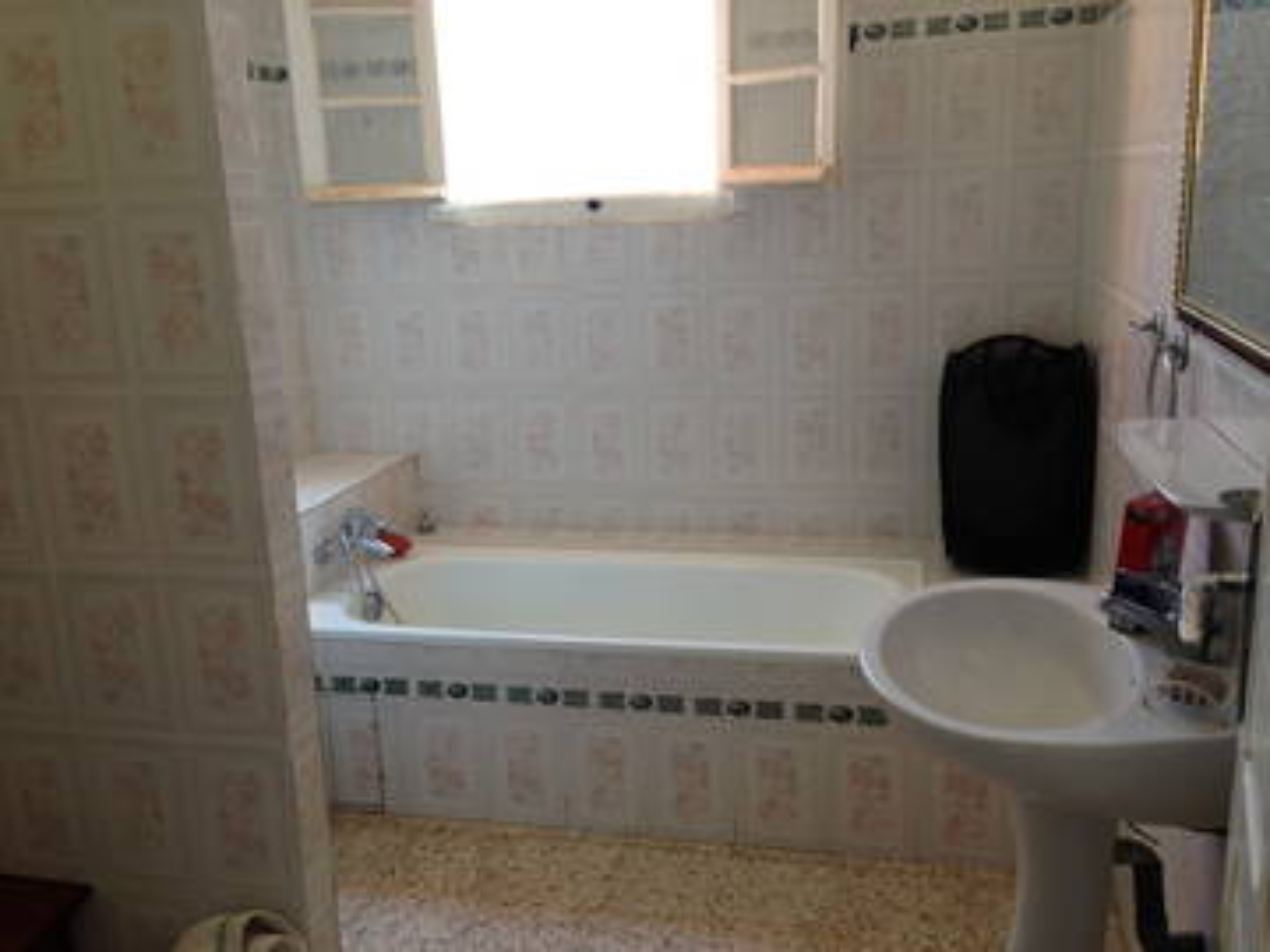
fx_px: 1211
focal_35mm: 33
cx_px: 635
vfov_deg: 42.9
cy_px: 476
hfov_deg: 55.4
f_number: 2.4
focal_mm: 4.12
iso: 64
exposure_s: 1/60
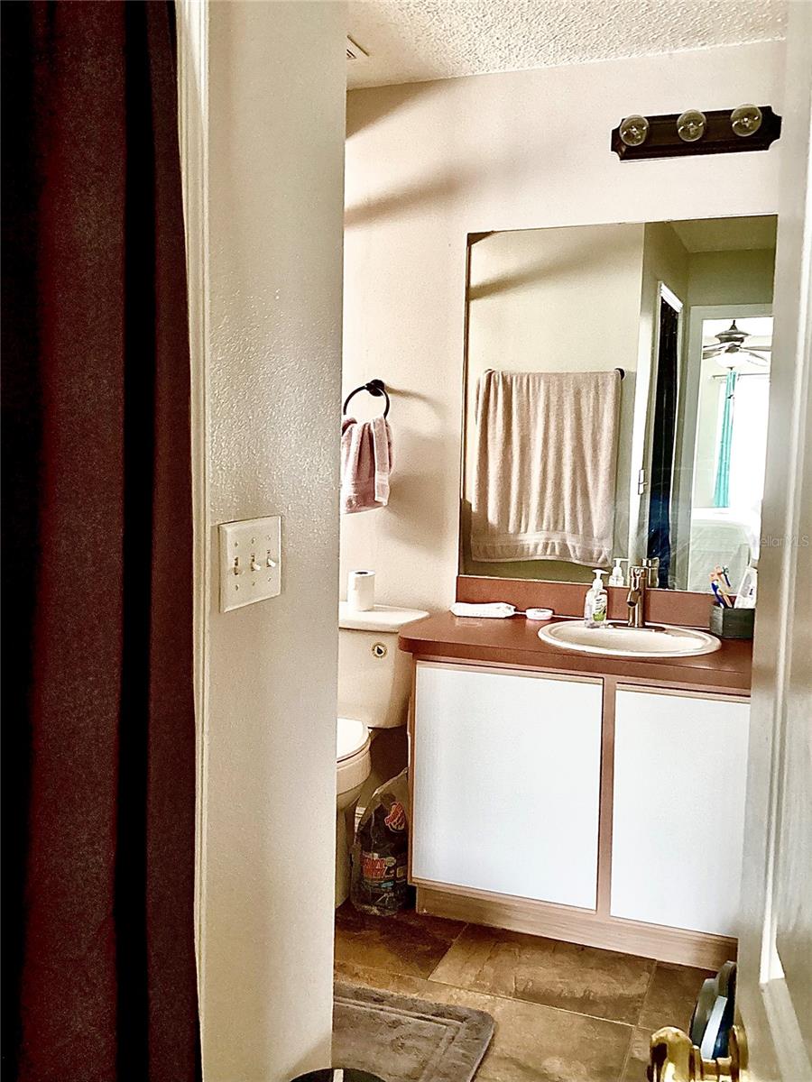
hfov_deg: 45.4
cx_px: 406
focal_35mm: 31
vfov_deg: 58.4
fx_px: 970
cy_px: 541
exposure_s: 1/60
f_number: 2.4
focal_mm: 3.3
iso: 400
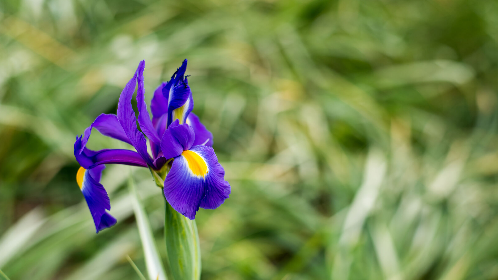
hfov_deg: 39.2
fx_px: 700
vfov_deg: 22.6
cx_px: 249
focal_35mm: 53
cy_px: 157
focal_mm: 50
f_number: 3.2
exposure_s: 1/1000
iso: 100
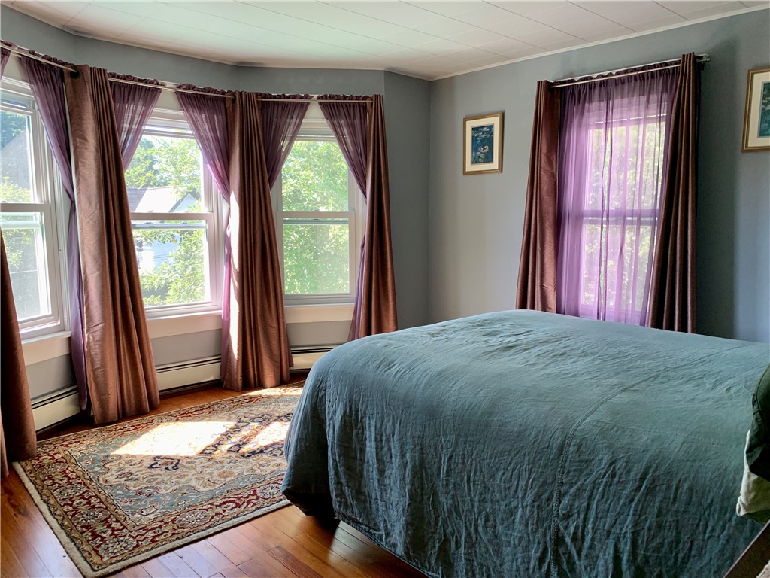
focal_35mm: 26
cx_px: 385
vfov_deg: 53.1
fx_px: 578
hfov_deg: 67.3
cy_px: 289
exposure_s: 1/102
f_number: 1.8
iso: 100
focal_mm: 4.25
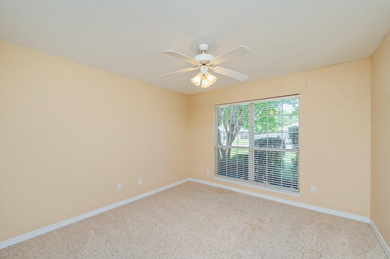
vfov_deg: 81.1
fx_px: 152
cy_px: 130
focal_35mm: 14
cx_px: 195
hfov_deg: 104.3
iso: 320
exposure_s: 1/80
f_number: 9
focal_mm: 14
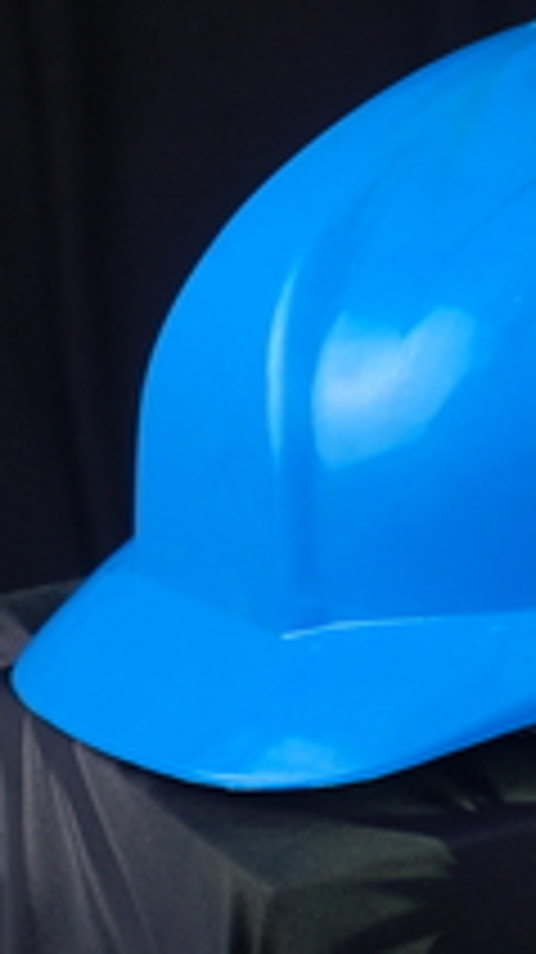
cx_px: 770
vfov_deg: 11.6
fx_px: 4682
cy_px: 536
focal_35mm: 185
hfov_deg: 6.5
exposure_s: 1/80
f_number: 3.5
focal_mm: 50
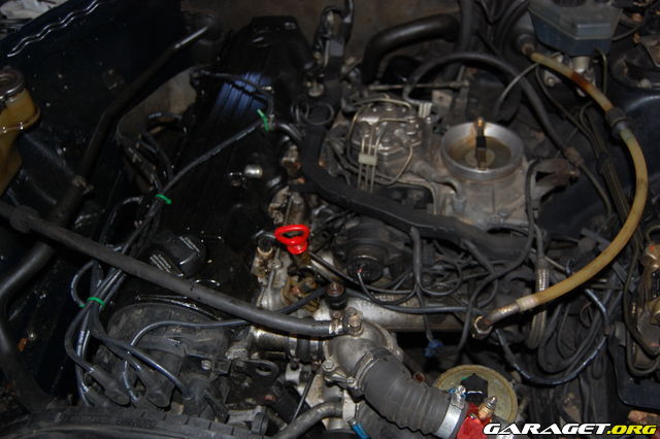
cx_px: 330
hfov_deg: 53.2
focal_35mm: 36
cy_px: 220
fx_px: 660
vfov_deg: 36.8
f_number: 4
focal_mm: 24
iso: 400
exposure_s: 1/60
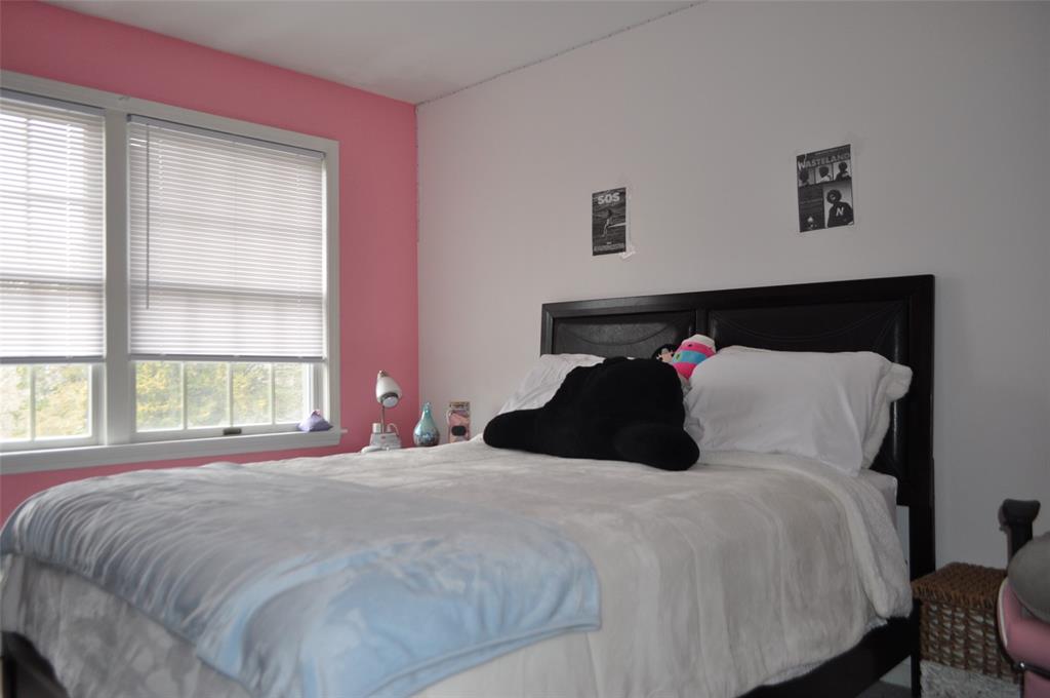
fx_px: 786
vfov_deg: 47.8
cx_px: 525
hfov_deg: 67.4
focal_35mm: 27
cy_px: 349
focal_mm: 18
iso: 560
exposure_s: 1/125
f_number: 3.5
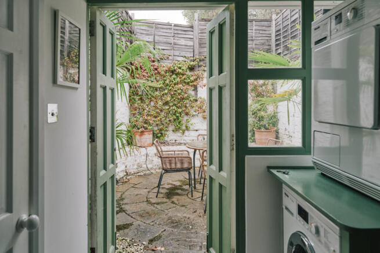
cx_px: 190
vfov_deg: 53.2
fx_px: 253
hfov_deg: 73.7
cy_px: 126
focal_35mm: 24
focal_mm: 24
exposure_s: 1/100
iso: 100
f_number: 5
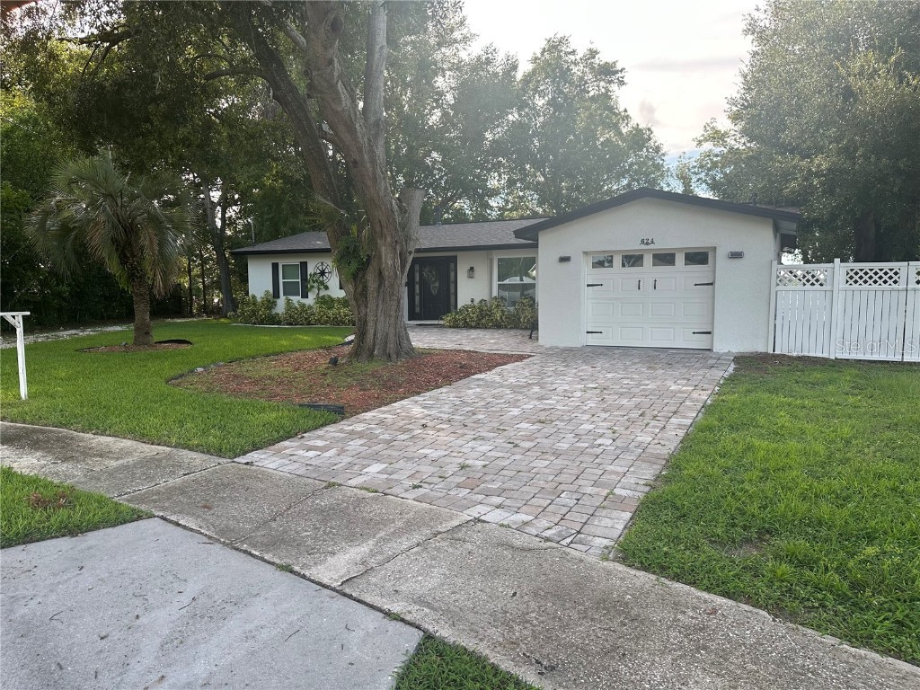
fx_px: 638
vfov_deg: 56.8
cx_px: 460
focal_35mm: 24
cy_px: 345
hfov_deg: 71.6
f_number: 1.78
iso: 80
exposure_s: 1/638
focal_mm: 6.86
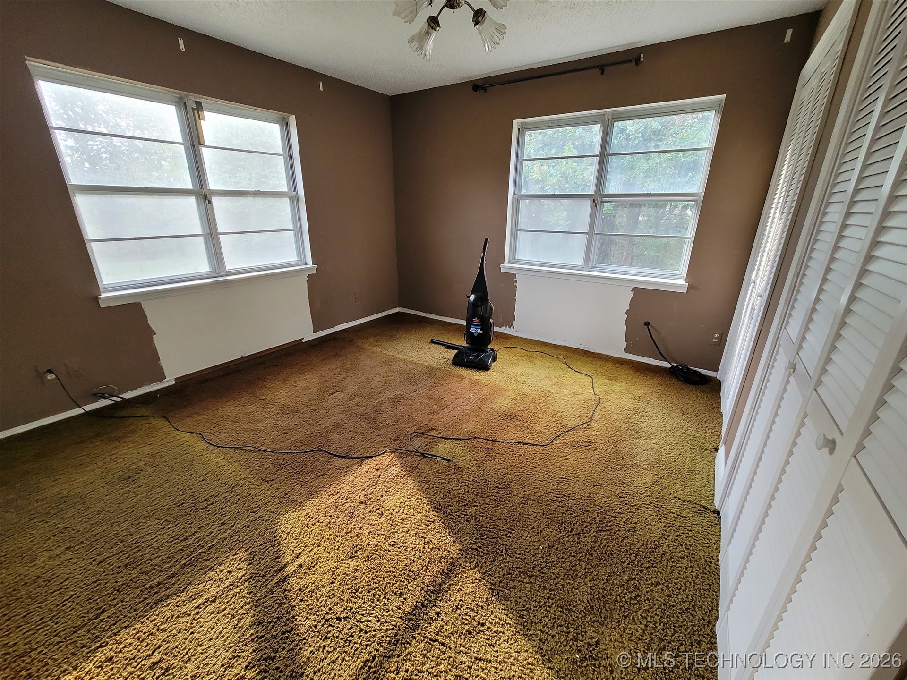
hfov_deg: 106.2
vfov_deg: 89.9
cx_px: 454
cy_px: 340
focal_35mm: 13
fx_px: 341
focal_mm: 2.2
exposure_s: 1/60
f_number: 2.2
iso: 200
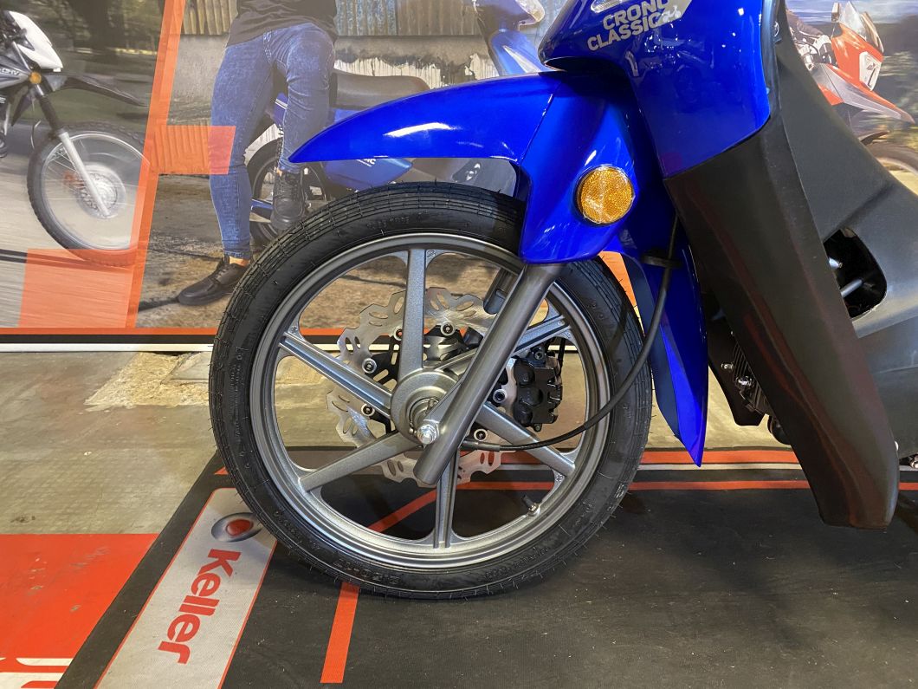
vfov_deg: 53.1
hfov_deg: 67.3
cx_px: 459
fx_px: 690
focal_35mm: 26
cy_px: 344
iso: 500
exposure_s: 1/50
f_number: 1.8
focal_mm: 4.25
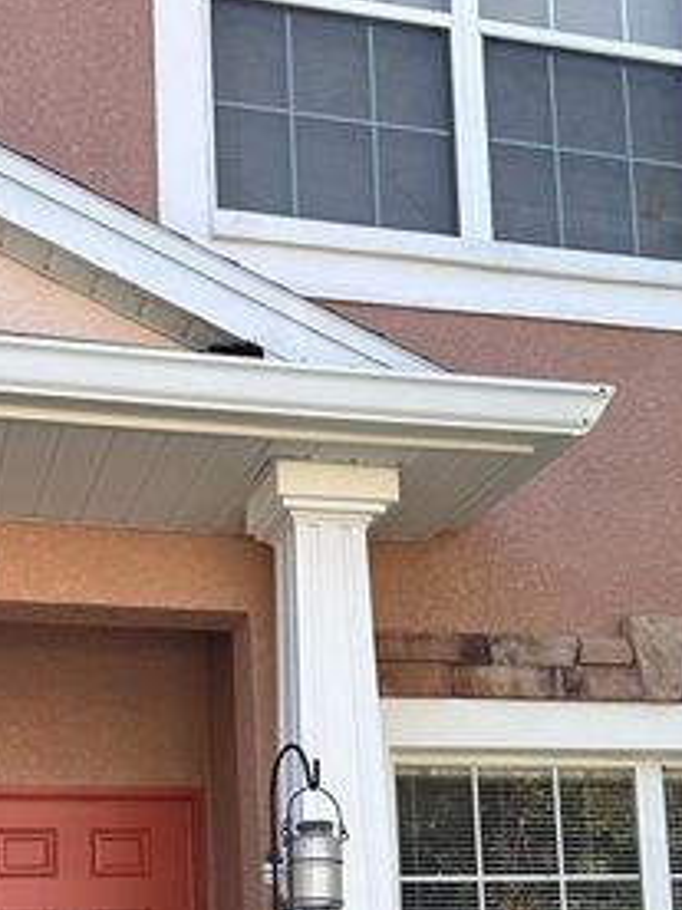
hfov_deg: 25.2
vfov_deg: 31.7
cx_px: 277
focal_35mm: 58
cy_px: 819
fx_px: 1524
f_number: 1.78
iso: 80
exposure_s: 1/642
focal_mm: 6.86
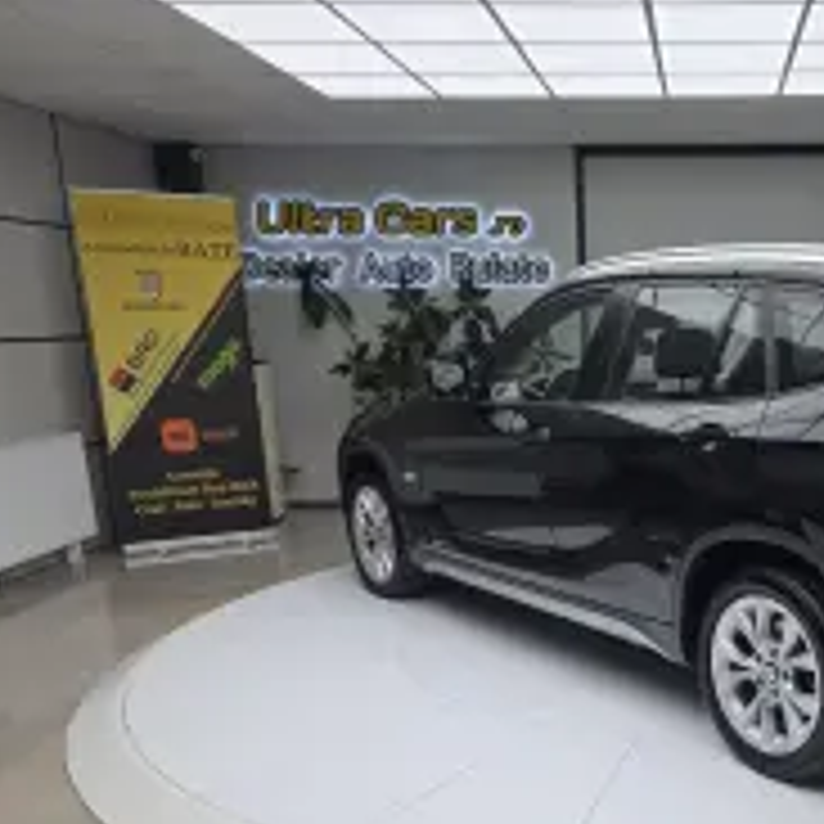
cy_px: 594
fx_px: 1077
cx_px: 711
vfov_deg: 40.9
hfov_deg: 39.4
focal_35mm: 40
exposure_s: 1/108
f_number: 1.7
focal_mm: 6.25
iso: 12
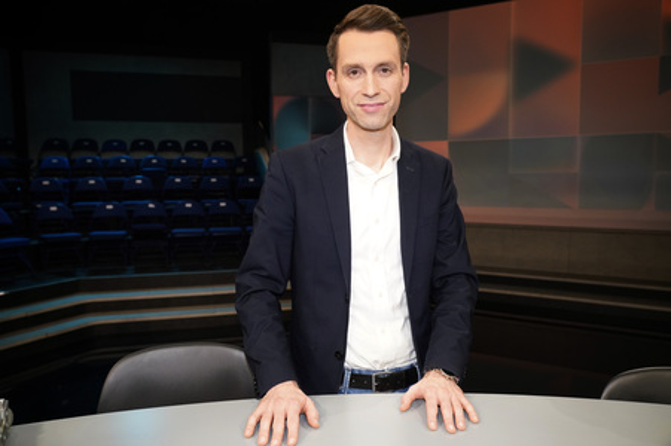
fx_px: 521
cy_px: 223
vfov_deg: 46.3
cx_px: 336
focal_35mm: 28
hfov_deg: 65.5
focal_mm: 28
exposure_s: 1/125
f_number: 5.6
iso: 2000
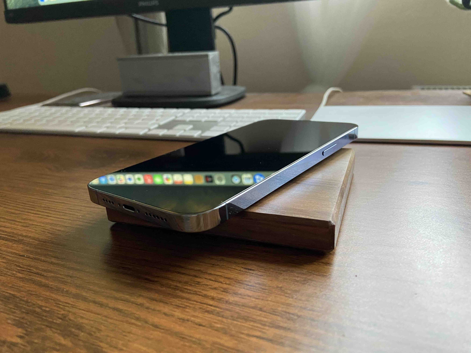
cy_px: 176
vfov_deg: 53.1
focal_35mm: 26
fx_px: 354
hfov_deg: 67.3
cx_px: 236
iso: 500
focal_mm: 4.25
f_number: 1.8
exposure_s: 1/60
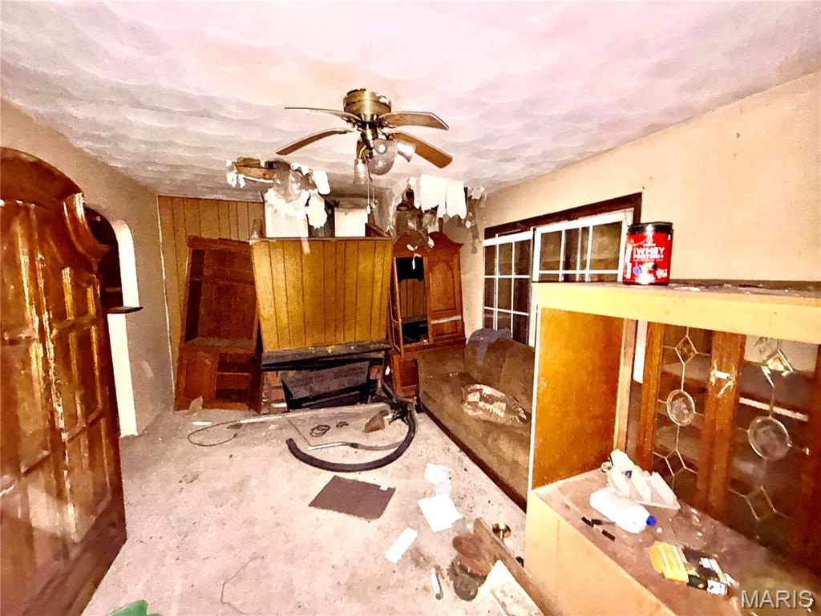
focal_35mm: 14
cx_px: 410
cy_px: 308
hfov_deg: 102.1
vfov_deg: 85.7
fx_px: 332
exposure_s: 1/16
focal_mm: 2.22
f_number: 2.2
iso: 1600
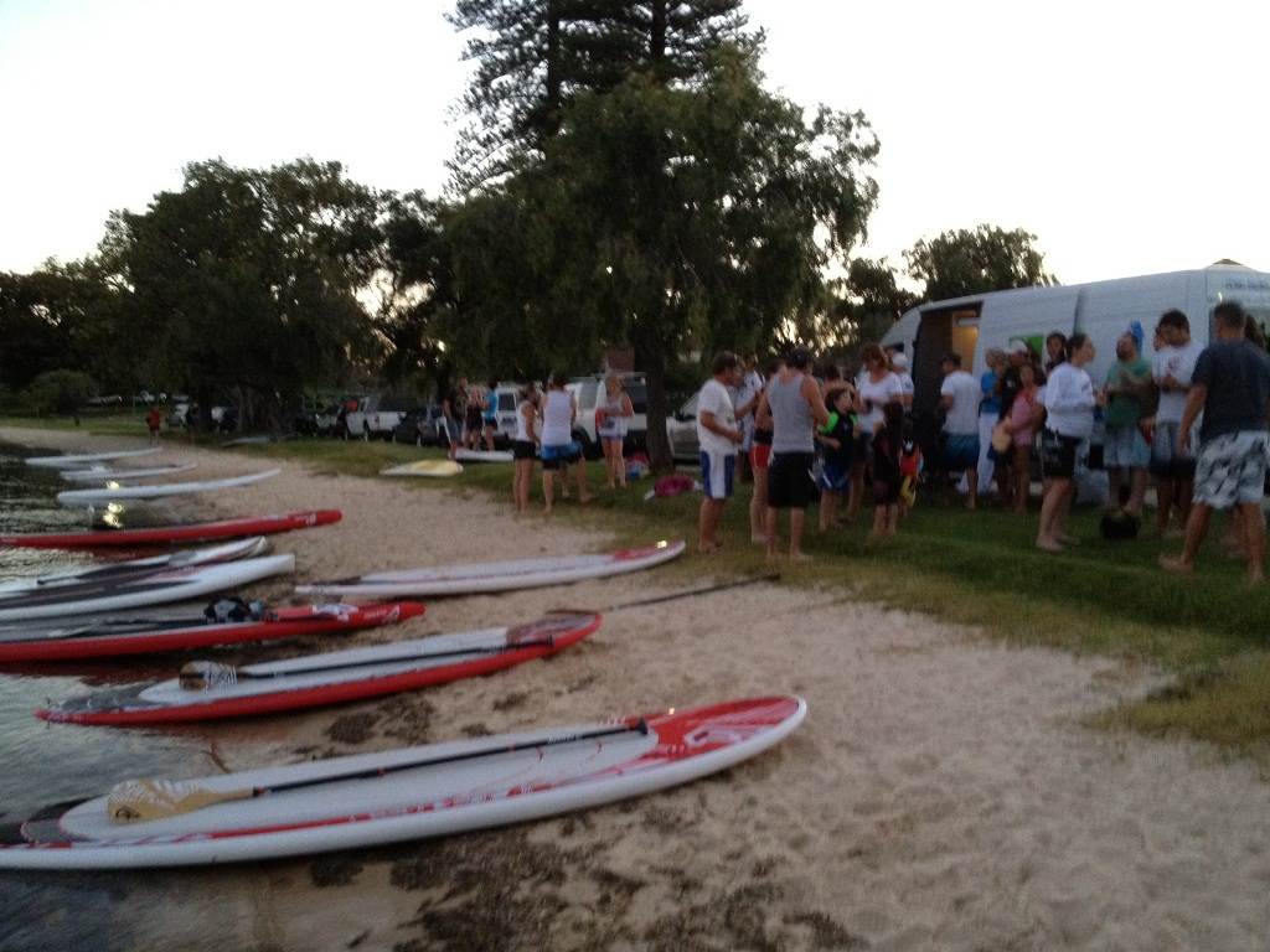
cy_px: 476
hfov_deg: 52.6
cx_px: 635
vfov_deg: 40.7
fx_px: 1284
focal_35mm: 35
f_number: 2.4
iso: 320
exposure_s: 1/20
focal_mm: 4.28
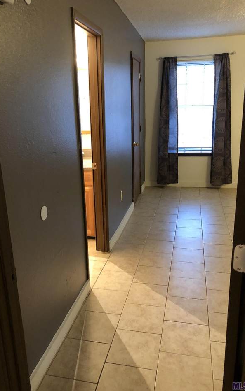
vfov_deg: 62.9
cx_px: 110
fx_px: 320
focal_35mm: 30
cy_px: 195
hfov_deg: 41.8
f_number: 1.8
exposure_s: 1/15
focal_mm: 3.99
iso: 80
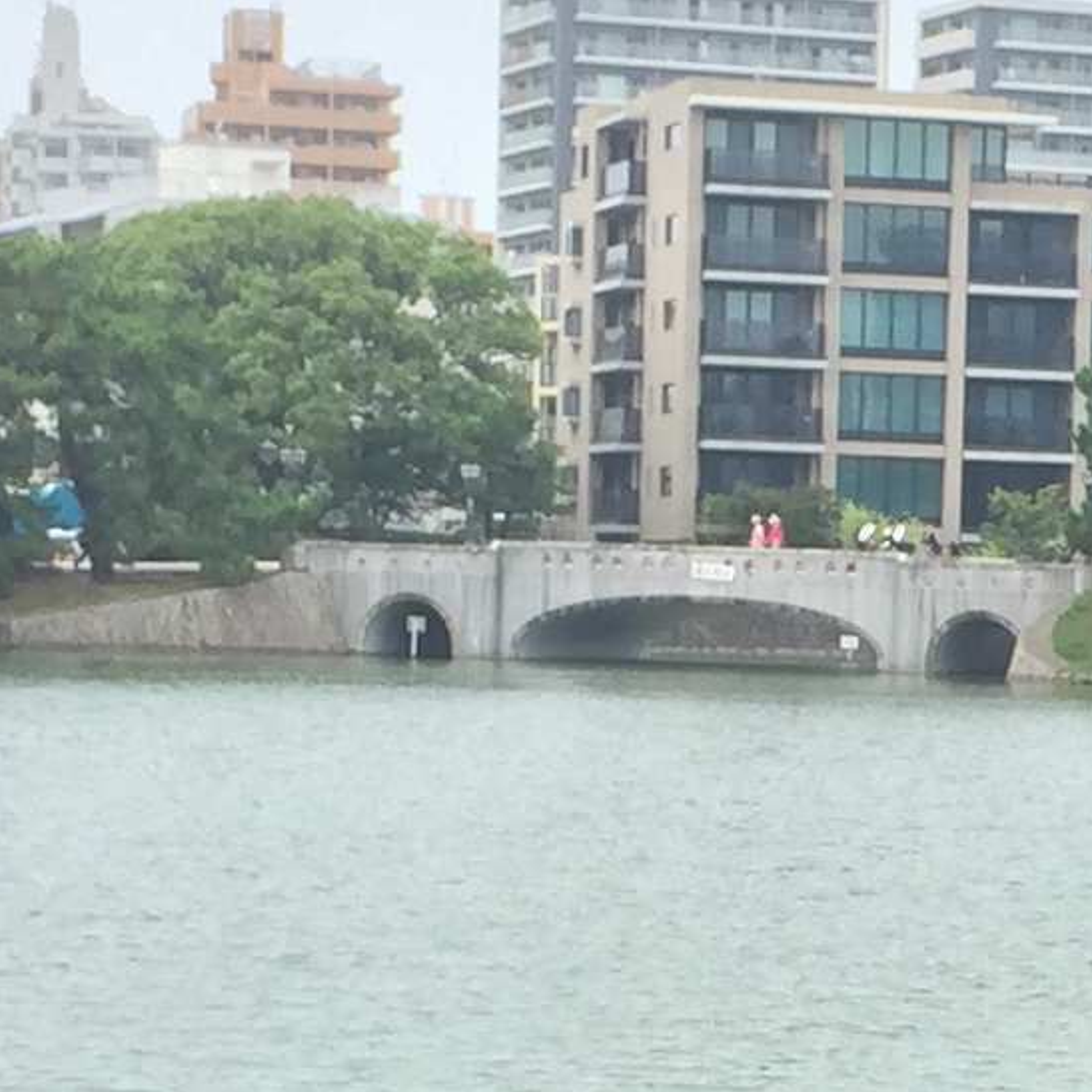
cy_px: 1100
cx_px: 1164
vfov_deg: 11.3
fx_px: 5461
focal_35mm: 153
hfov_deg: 11.3
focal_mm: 4.15
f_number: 2.2
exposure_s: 1/534
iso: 32
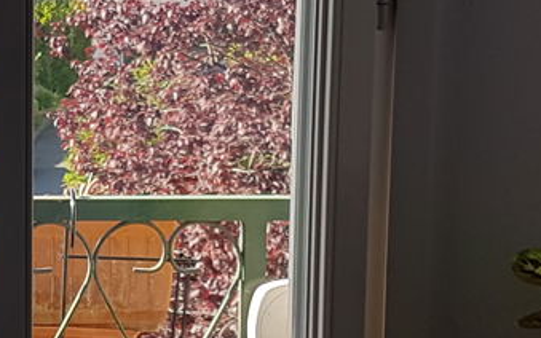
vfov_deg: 10.1
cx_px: -48
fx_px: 1917
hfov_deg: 15.6
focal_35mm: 130
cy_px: 226
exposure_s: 1/550
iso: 40
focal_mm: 4.2
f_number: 1.7
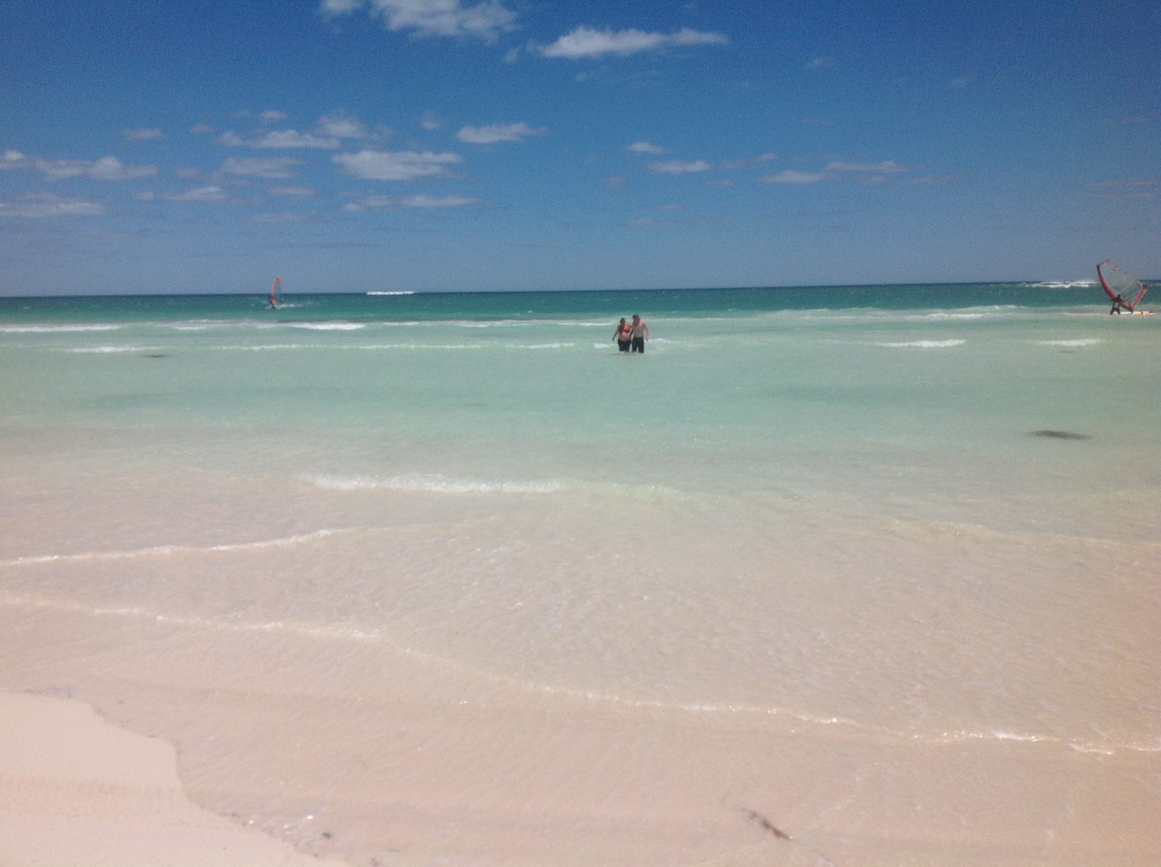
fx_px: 1172
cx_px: 580
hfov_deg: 52.7
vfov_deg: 40.6
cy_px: 434
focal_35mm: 35
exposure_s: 1/6061
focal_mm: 4.28
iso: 64
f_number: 2.4
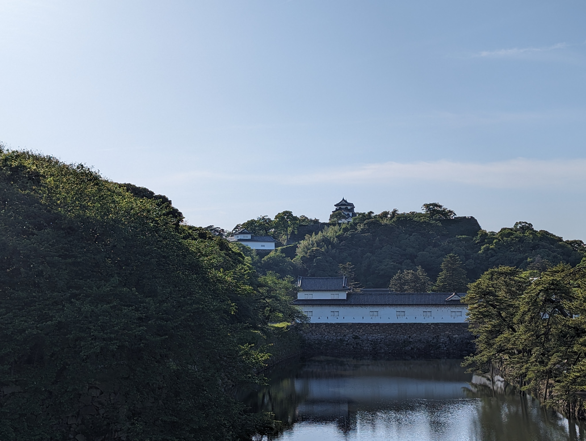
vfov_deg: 29.7
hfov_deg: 38.9
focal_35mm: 49
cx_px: 293
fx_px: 831
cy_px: 220
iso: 22
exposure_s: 1/2532
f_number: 1.68
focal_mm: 6.9
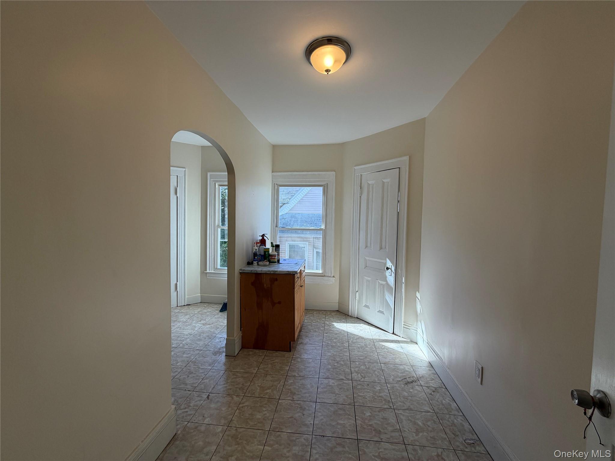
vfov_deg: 85.7
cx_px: 308
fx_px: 249
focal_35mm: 14
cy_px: 230
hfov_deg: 102.1
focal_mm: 2.22
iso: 64
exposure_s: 1/120
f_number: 2.2
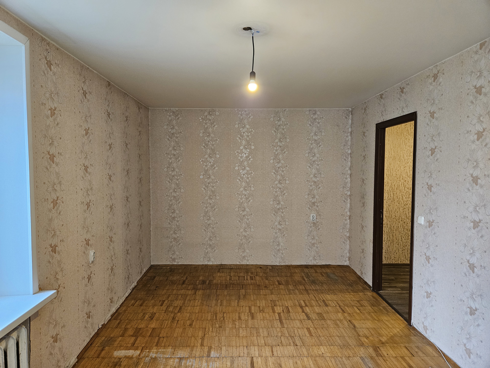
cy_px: 184
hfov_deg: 73.9
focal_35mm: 23
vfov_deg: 58.9
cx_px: 245
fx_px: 326
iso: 500
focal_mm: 5.4
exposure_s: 1/100
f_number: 1.8
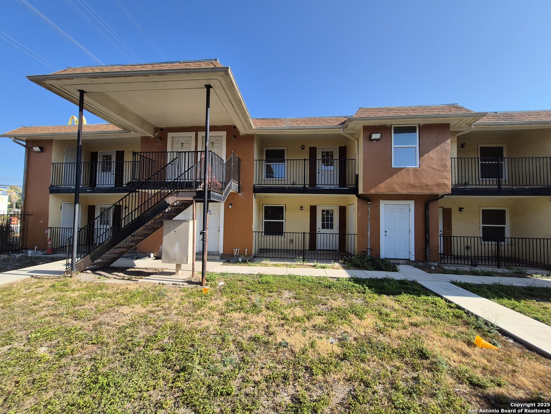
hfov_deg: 106.2
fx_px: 207
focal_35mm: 13
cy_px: 207
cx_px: 276
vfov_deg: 89.9
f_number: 2.2
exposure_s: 1/1316
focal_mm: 1.74
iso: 50
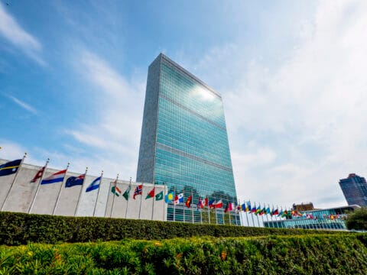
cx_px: 184
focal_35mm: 18
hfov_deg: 87.8
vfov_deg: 71.6
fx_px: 191
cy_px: 138
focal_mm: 9
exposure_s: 1/100
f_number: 14
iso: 100
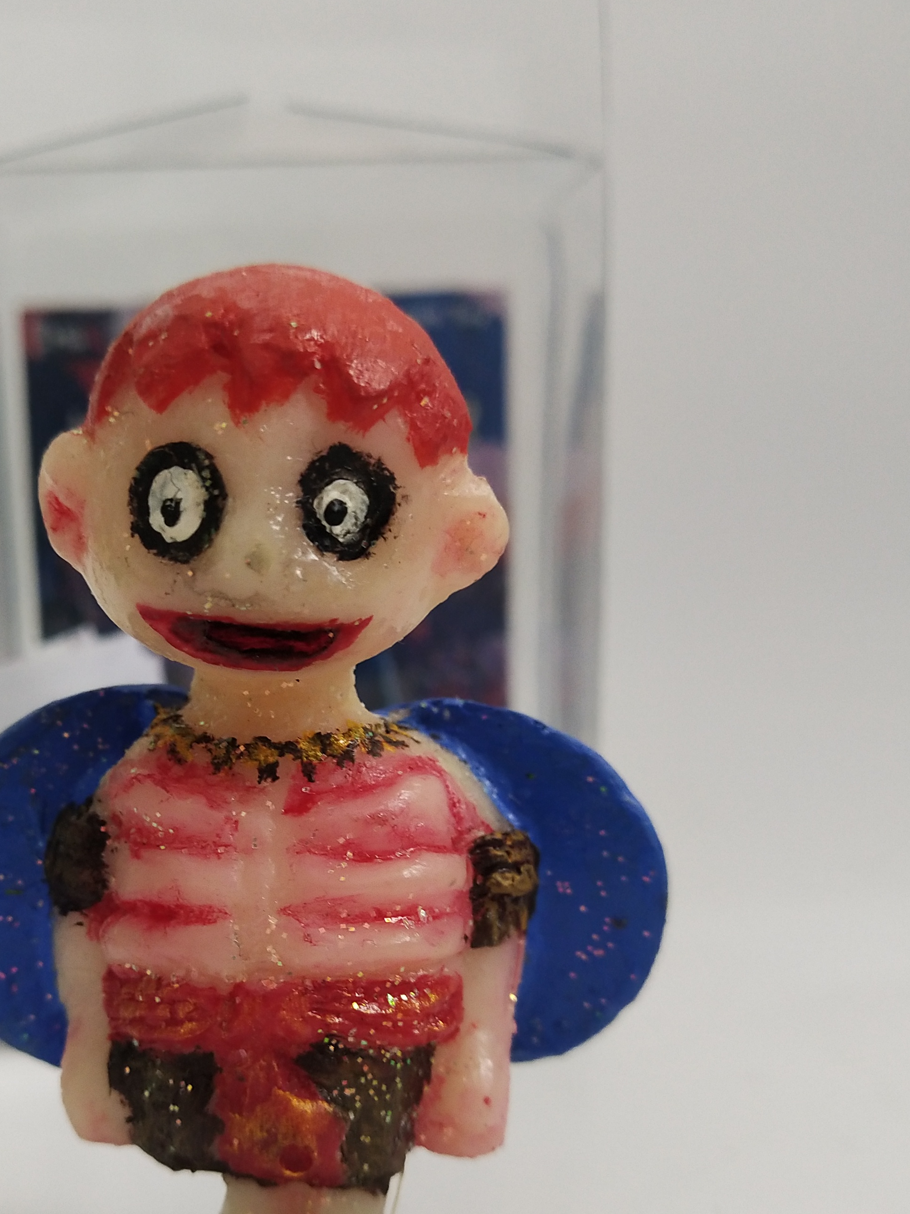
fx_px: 1648
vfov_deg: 40.1
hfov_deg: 30.6
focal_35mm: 47
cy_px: 766
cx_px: 290
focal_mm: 3.95
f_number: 1.8
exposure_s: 1/50
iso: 245
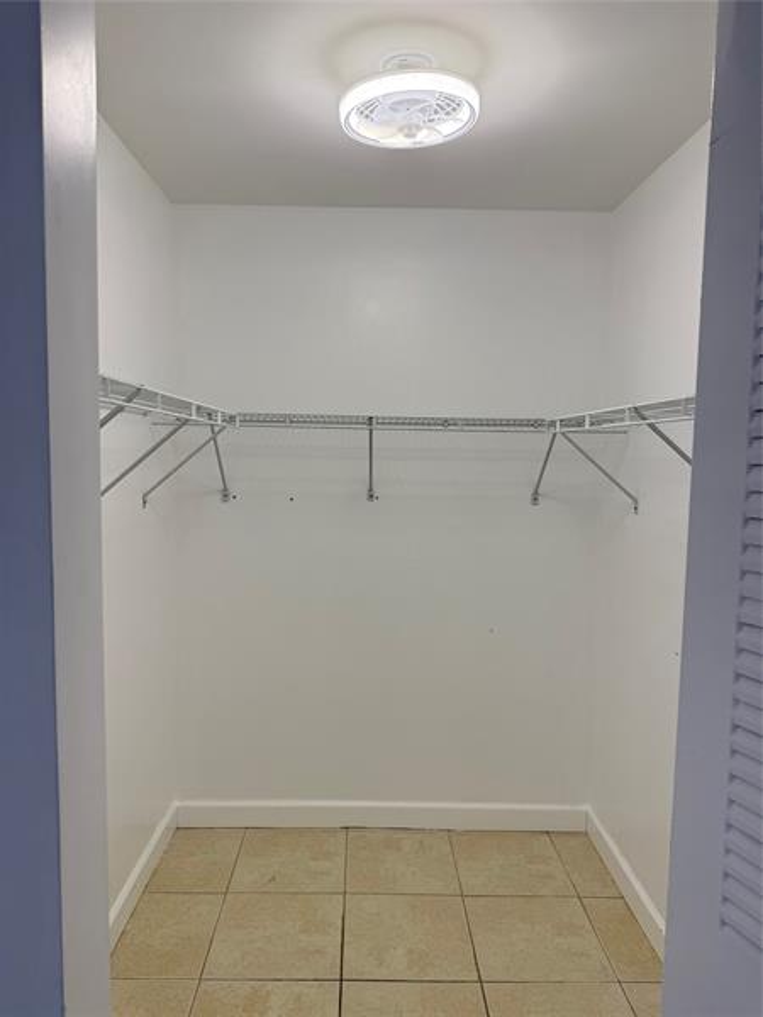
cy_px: 508
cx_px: 382
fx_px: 705
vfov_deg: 71.6
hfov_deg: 56.8
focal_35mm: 24
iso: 100
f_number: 1.78
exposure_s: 1/314
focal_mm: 6.76
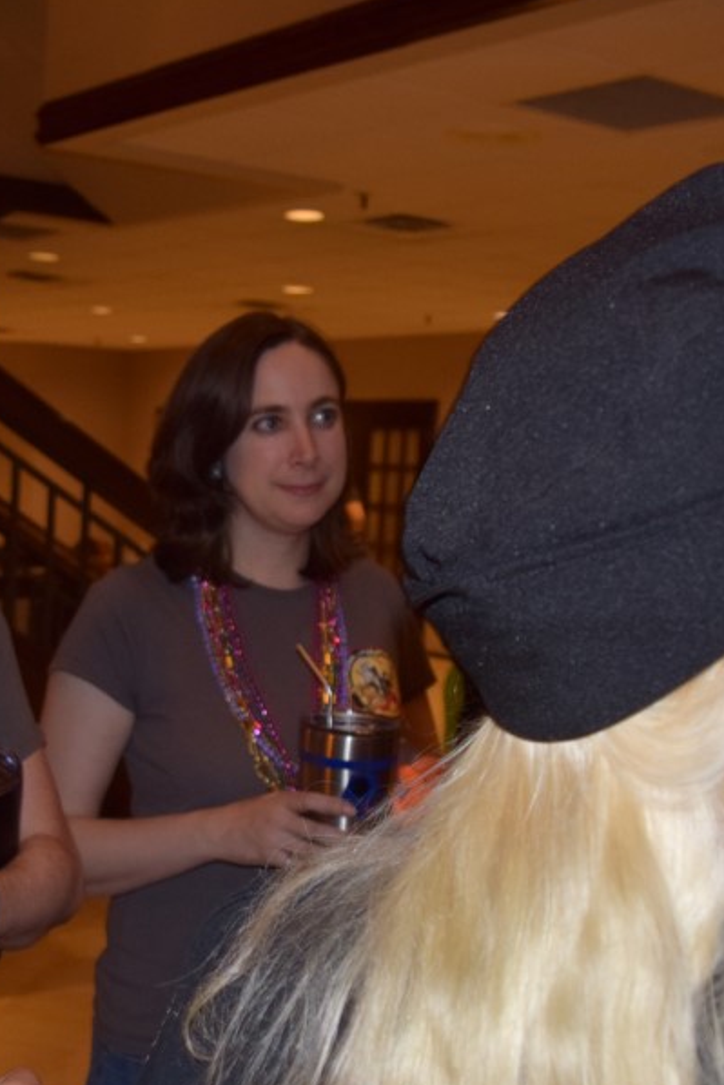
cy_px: 617
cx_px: 180
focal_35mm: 52
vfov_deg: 38.1
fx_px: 1568
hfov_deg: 25.7
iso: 720
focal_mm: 18
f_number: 3.5
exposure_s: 1/60
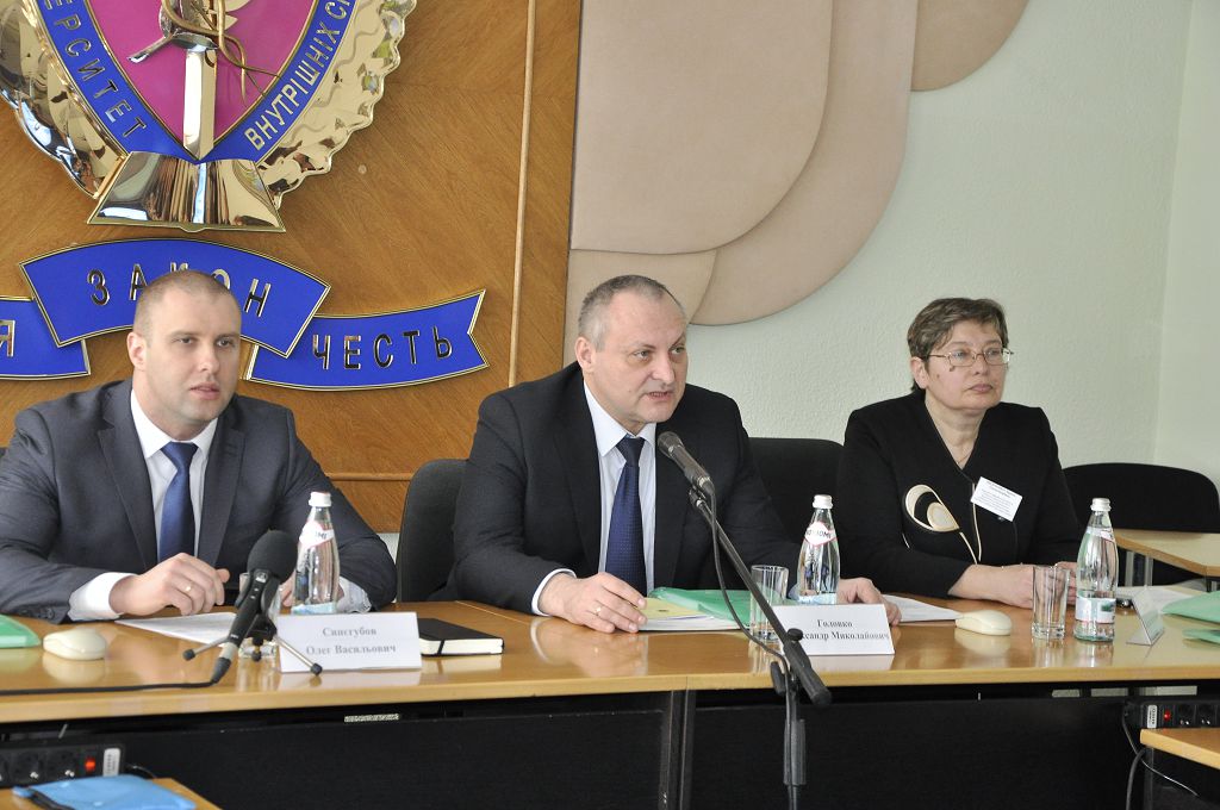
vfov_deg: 18.1
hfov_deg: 27.0
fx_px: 2538
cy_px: 405
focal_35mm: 75
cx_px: 610
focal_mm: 50
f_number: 5
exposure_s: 1/60
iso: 1250
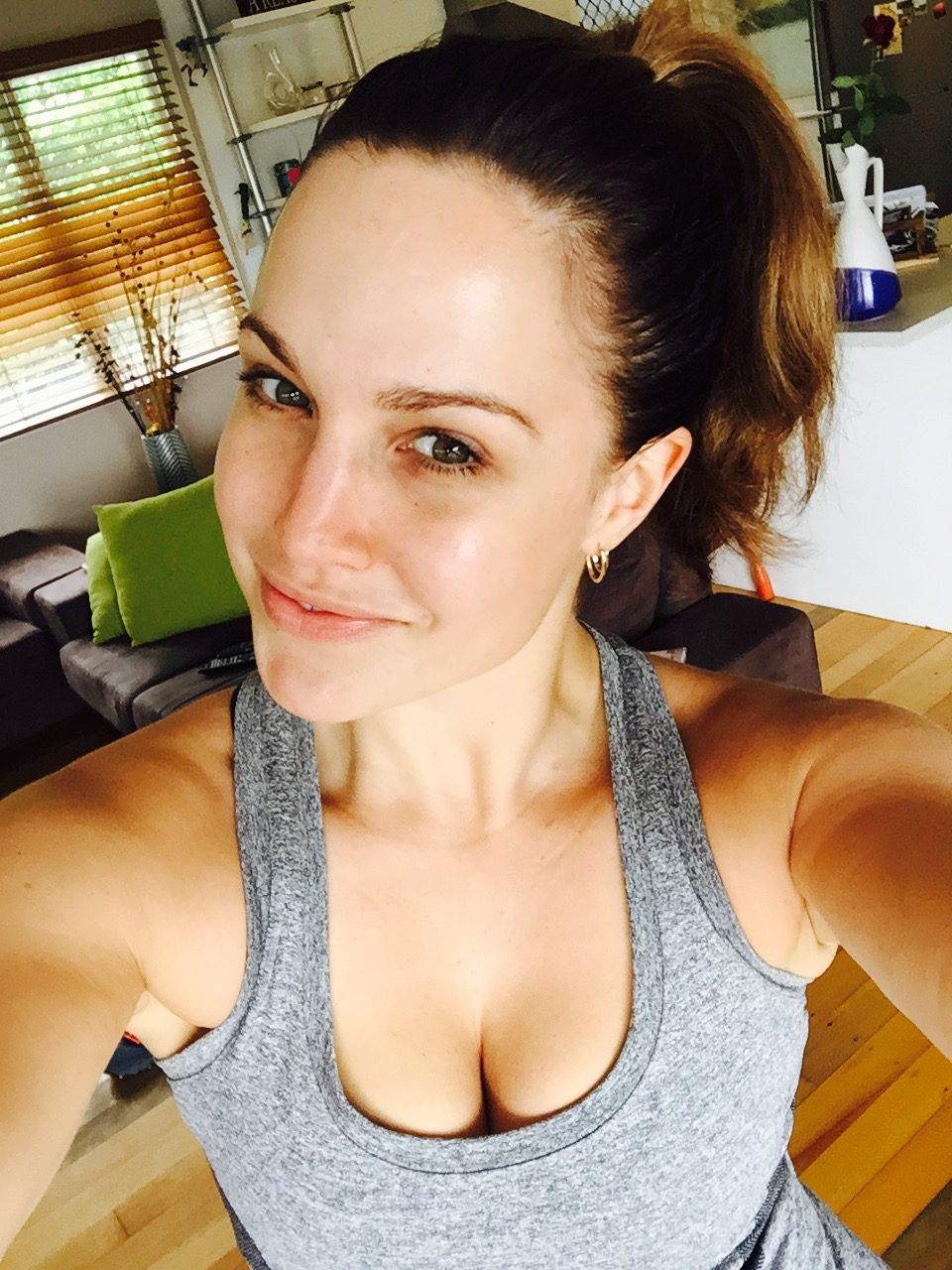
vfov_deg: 58.4
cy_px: 635
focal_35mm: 31
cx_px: 476
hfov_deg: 45.4
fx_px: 1137
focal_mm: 2.65
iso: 100
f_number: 2.2
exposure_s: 1/30
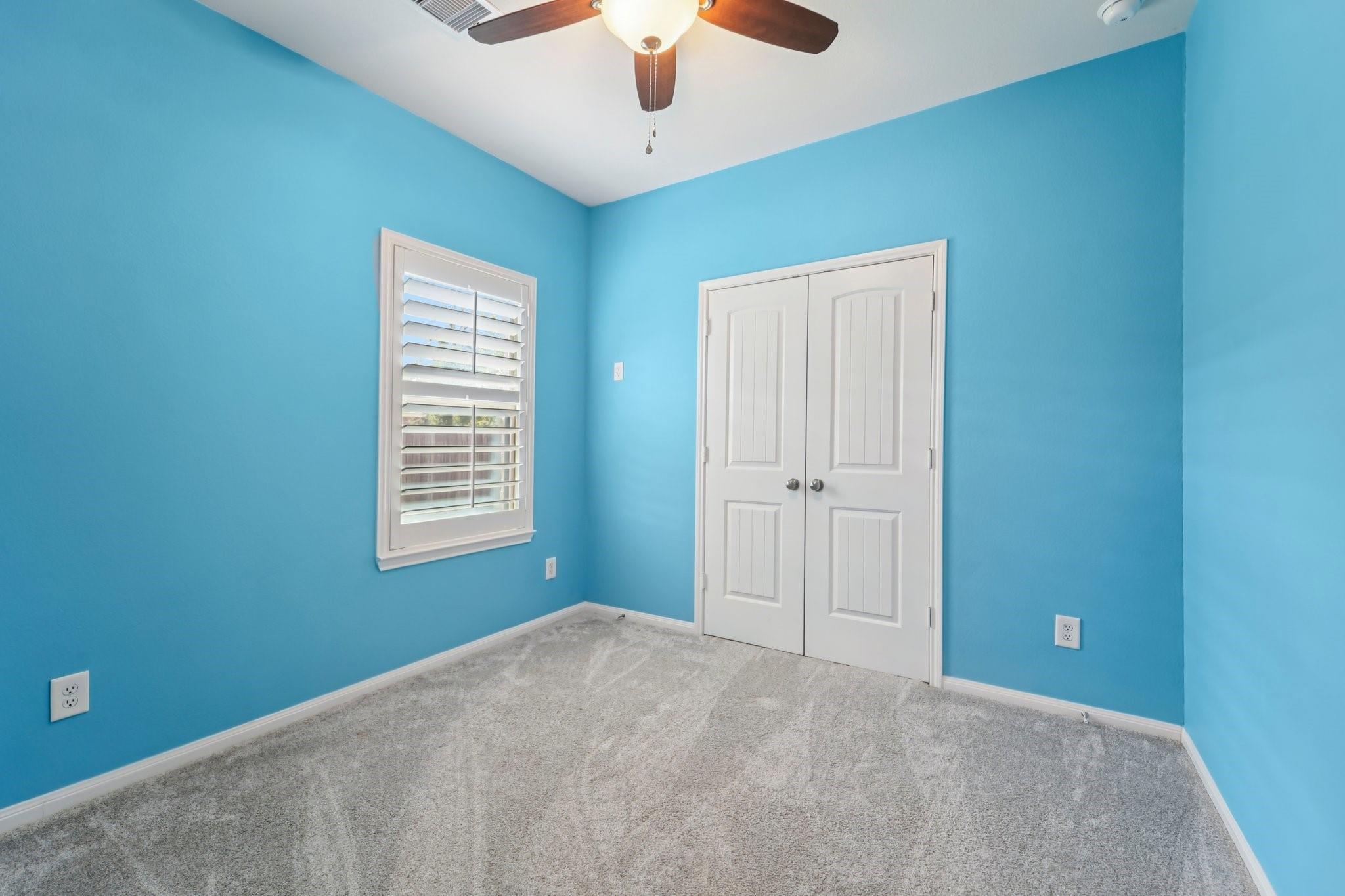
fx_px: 523
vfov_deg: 81.2
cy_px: 448
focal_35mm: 14
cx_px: 672
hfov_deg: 104.3
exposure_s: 1/30
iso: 500
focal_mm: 14
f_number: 8
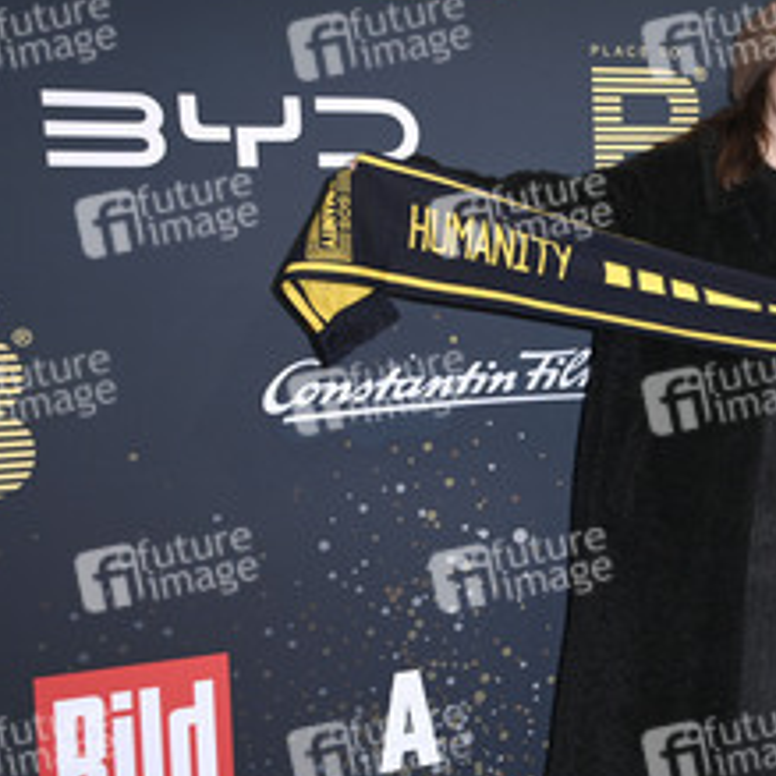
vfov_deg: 22.4
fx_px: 1953
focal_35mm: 77
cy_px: 482
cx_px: 781
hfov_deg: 21.6
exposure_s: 1/250
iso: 320
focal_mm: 44
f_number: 5.6
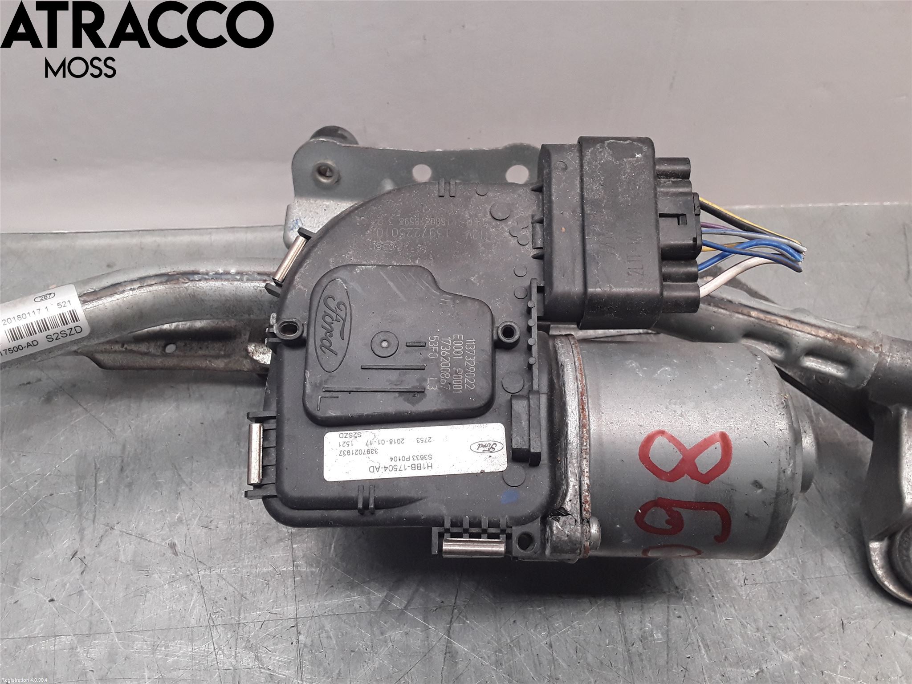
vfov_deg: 49.7
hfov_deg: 63.4
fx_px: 738
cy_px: 342
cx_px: 456
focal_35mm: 28
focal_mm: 2.91
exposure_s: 1/100
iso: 80
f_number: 1.9
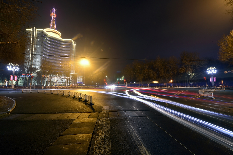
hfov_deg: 104.3
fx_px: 91
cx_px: 116
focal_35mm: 14
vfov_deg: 81.2
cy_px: 78
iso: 100
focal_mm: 14
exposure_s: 15
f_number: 22
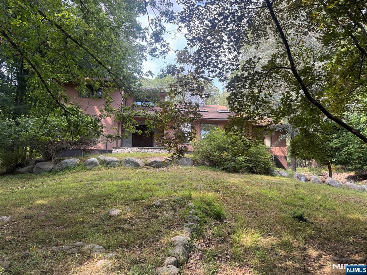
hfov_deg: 71.6
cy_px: 138
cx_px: 184
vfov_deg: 56.8
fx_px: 254
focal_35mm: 24
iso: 80
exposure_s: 1/317
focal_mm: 6.76
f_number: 1.78
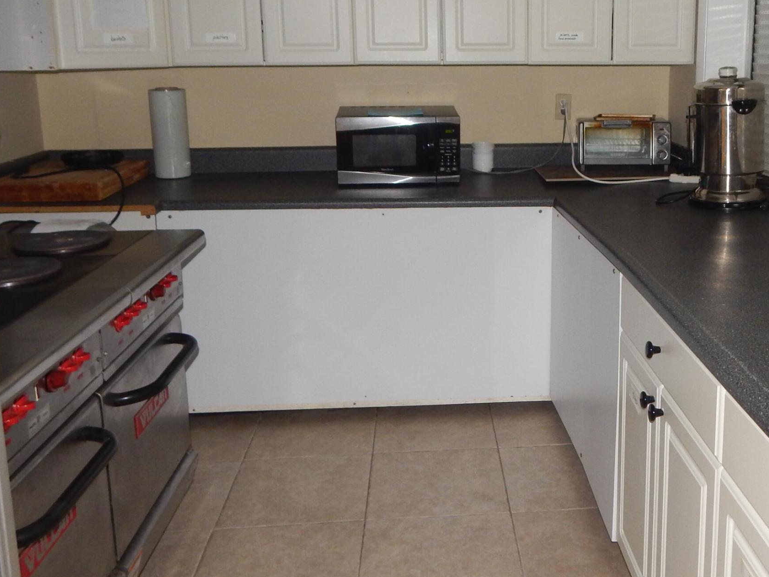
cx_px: 519
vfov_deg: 37.5
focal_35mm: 38
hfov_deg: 48.1
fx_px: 844
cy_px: 214
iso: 200
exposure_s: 1/30
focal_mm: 4
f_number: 3
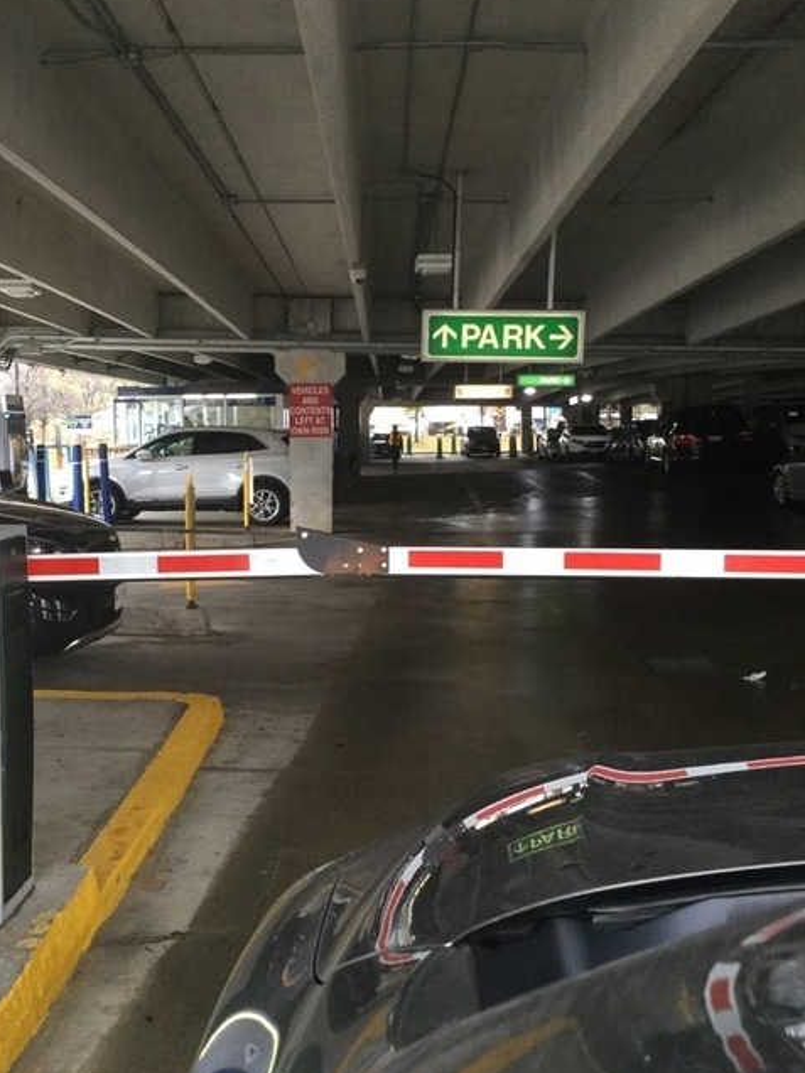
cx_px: 300
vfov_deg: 47.8
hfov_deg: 36.6
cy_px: 501
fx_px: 1209
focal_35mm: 39
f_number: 2.4
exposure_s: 1/30
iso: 50
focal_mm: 3.3
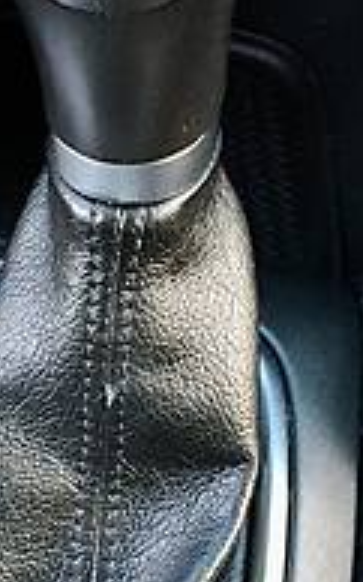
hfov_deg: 13.6
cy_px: 219
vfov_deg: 21.8
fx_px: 1506
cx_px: 42
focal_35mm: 95
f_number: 2.2
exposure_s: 1/33
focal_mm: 4.2
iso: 160
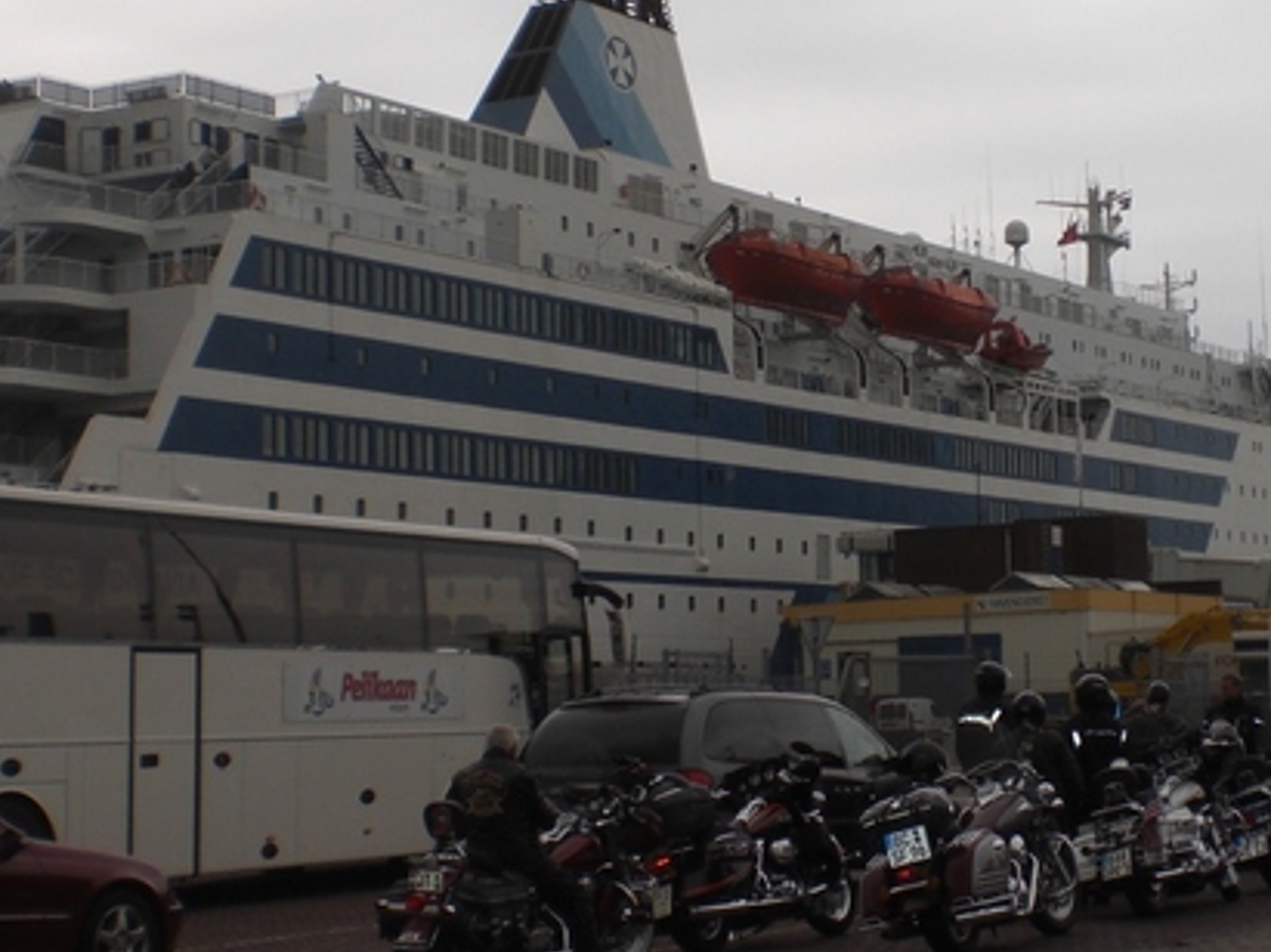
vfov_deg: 19.9
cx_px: 764
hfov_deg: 26.3
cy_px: 522
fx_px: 2716
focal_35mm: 74
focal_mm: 6.3
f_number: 4.4
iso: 50
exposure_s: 1/400
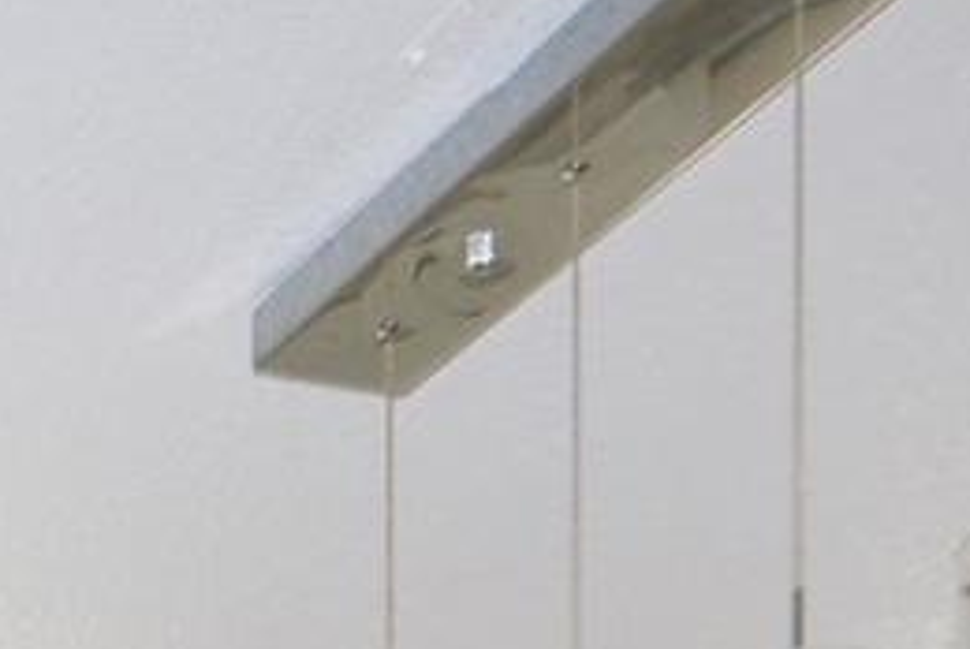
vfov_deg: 8.9
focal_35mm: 118
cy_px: 2087
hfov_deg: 16.3
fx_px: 3183
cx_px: -317
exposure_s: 1/100
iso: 320
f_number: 2.8
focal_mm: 10
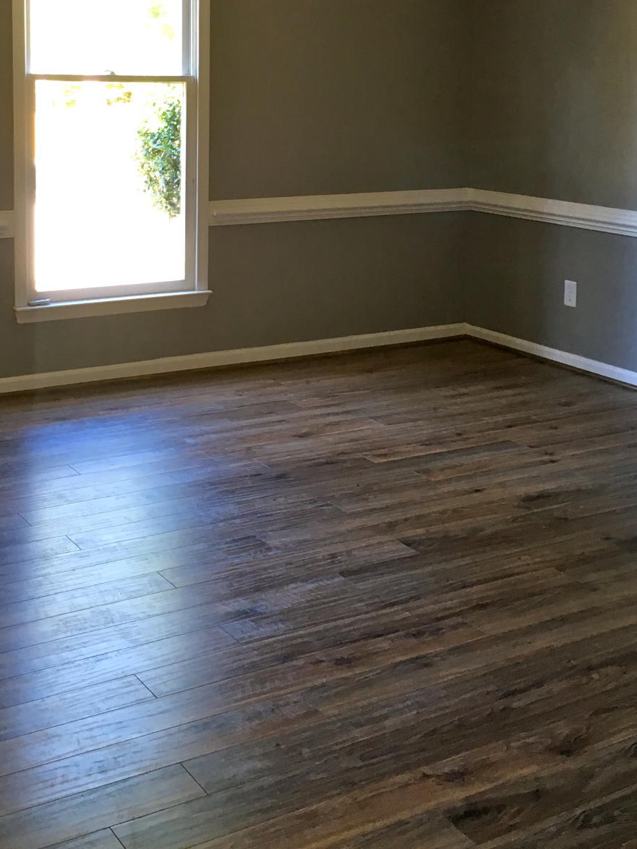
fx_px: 1202
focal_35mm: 49
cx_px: 282
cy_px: 195
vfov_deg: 37.8
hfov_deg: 29.7
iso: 50
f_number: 2.2
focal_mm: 4.15
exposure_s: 1/30
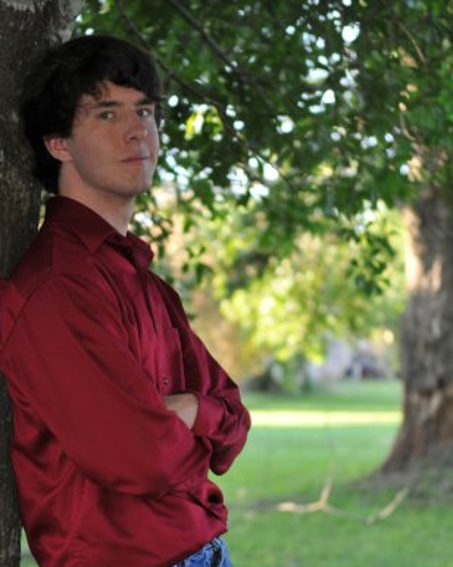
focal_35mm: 114
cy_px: 434
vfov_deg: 16.8
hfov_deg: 13.5
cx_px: 171
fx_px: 1911
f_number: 2.8
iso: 200
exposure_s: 1/125
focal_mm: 52
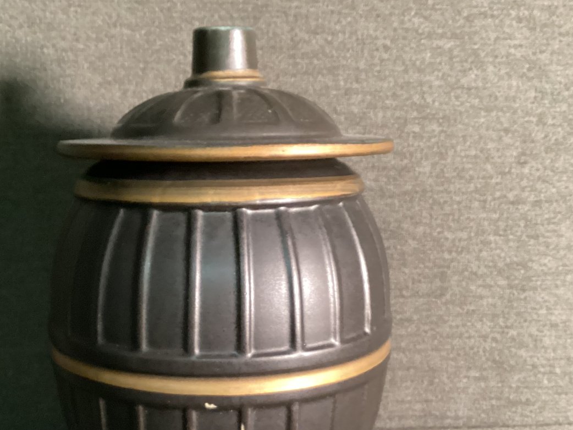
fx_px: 745
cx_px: 231
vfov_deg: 31.7
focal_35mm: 45
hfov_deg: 41.9
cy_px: 310
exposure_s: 1/30
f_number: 2.4
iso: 500
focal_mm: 3.3
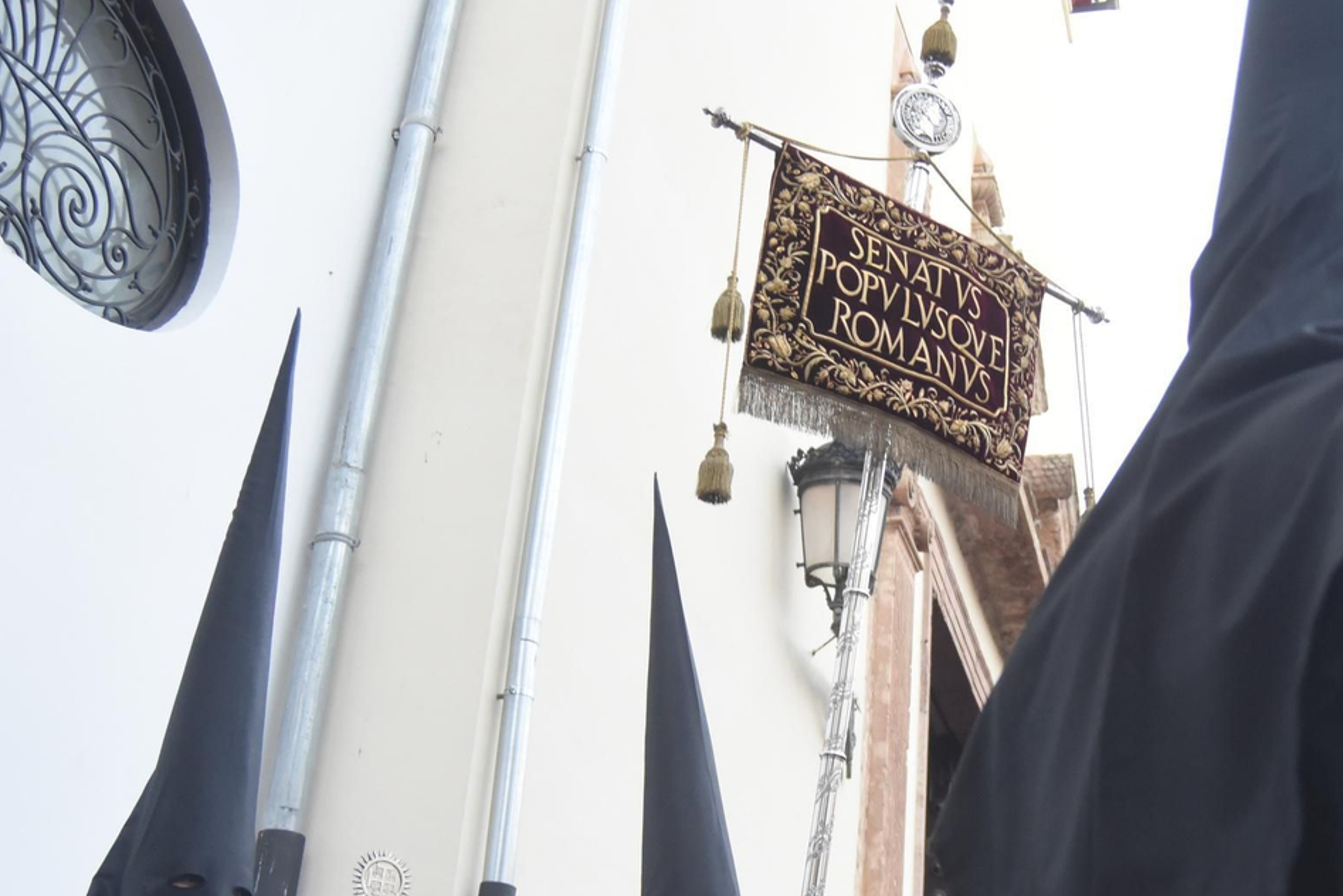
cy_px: 546
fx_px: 1828
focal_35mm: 49
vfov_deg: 27.5
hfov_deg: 39.8
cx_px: 916
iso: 2500
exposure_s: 1/125
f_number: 6.3
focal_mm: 29
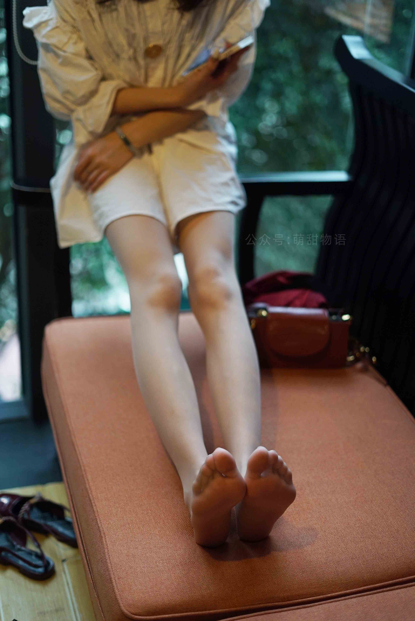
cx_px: 208
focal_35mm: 50
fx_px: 863
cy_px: 310
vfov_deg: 39.6
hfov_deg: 27.0
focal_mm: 50
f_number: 1.8
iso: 1000
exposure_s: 1/640
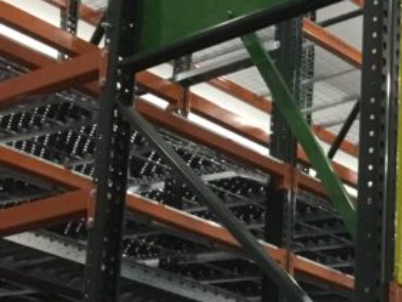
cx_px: 373
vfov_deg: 13.0
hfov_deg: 17.1
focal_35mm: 113
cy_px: 268
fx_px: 1313
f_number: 2.4
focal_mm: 3.3
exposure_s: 1/30
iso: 200
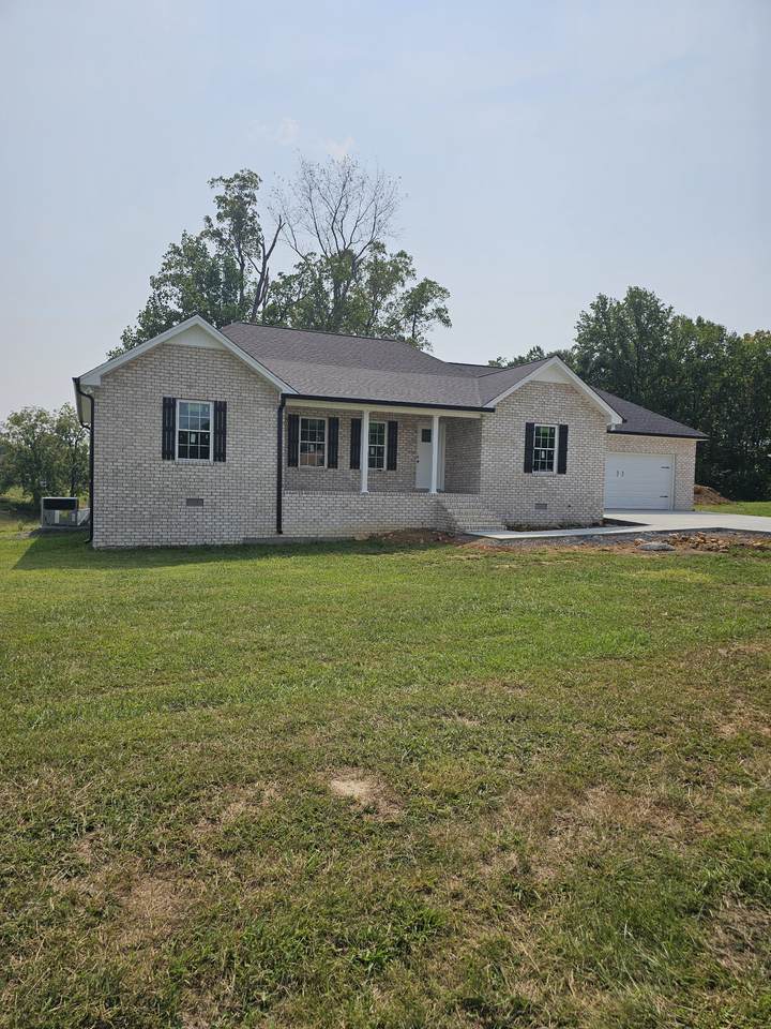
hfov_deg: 58.9
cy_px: 514
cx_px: 386
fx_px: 683
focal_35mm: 23
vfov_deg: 73.9
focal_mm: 6.3
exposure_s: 1/1844
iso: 10
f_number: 1.7
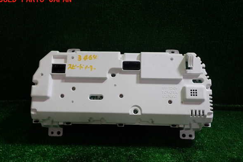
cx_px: 120
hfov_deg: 55.8
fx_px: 230
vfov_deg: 38.9
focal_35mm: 34
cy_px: 87
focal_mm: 5.79
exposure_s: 1/60
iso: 100
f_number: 2.4
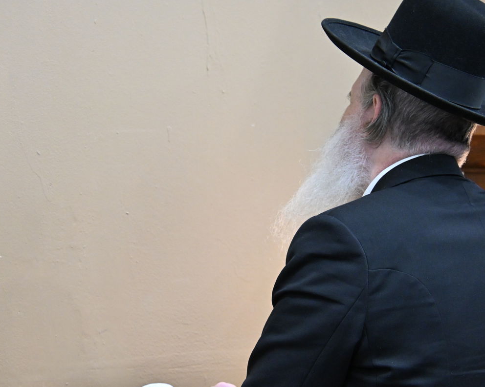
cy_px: 200
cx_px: 276
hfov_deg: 9.4
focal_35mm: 205
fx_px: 2937
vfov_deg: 7.6
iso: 3200
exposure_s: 1/125
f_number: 5.3
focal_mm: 103
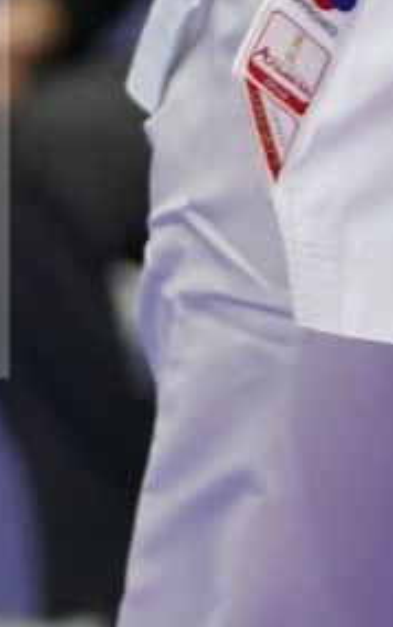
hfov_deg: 1.3
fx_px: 17667
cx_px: 1300
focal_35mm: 1033
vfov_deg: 2.0
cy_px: -607
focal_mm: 107
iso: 2500
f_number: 2.8
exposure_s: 1/1000
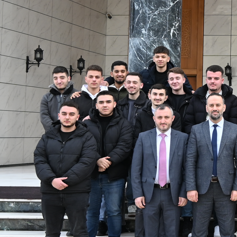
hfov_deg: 15.9
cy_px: 72
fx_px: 779
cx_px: 356
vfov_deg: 17.2
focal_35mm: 101
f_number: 4.8
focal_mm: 21
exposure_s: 1/250
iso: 200
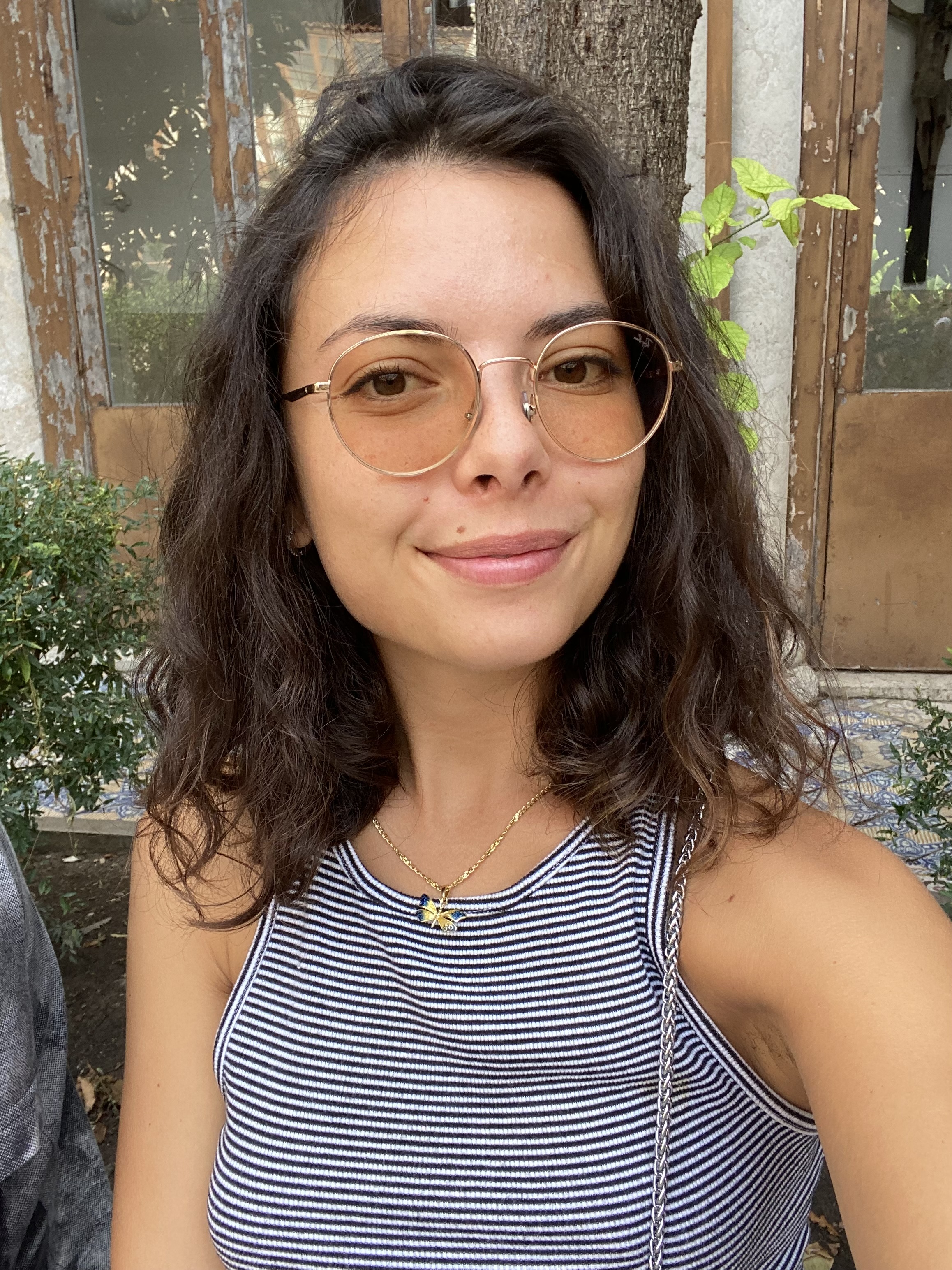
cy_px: 635
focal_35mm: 30
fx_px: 1100
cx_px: 476
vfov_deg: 60.0
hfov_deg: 46.8
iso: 50
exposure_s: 1/122
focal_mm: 2.71
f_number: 2.2
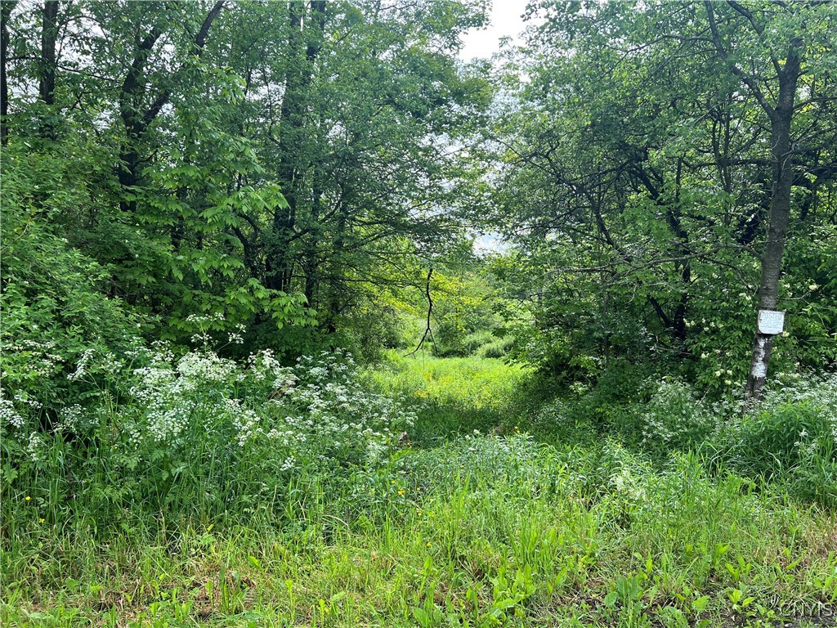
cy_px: 314
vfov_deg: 53.1
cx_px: 418
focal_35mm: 26
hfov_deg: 67.3
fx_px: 629
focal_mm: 5.7
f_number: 1.5
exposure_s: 1/1068
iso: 50
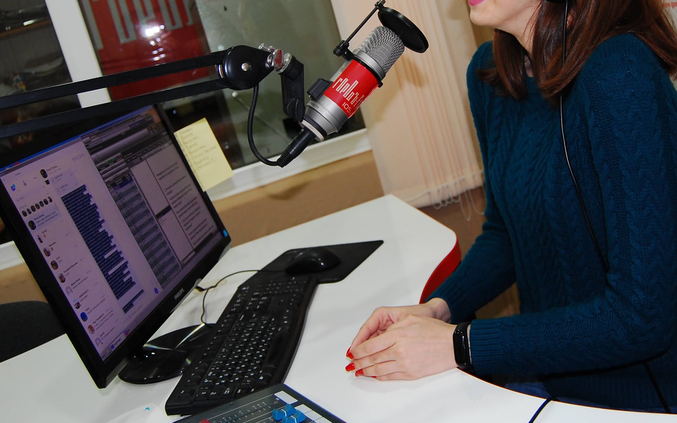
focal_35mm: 43
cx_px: 420
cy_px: 141
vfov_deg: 29.7
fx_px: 793
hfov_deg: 45.8
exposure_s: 1/60
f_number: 3.8
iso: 400
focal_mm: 20
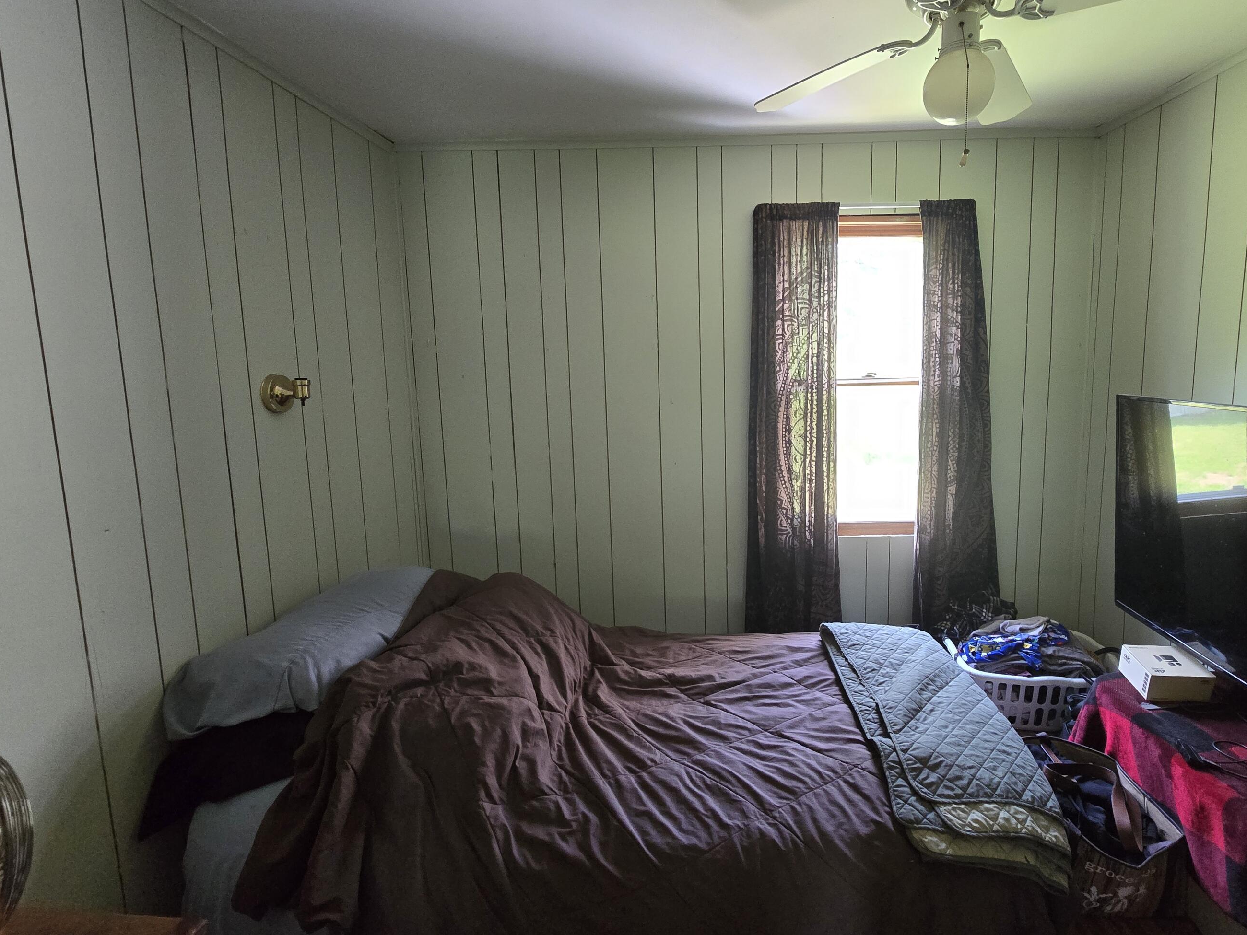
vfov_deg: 81.7
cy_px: 439
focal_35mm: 15
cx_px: 702
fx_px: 540
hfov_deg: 97.7
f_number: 2.2
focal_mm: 2.2
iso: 500
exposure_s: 1/60
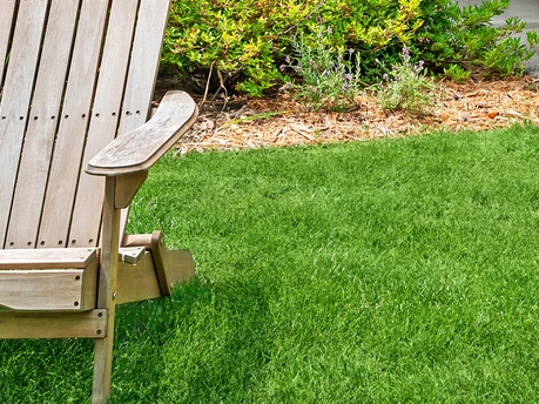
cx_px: 594
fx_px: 1588
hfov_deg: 18.5
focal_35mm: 102
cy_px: -177
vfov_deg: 13.7
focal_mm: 30
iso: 200
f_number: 8
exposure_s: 1/30
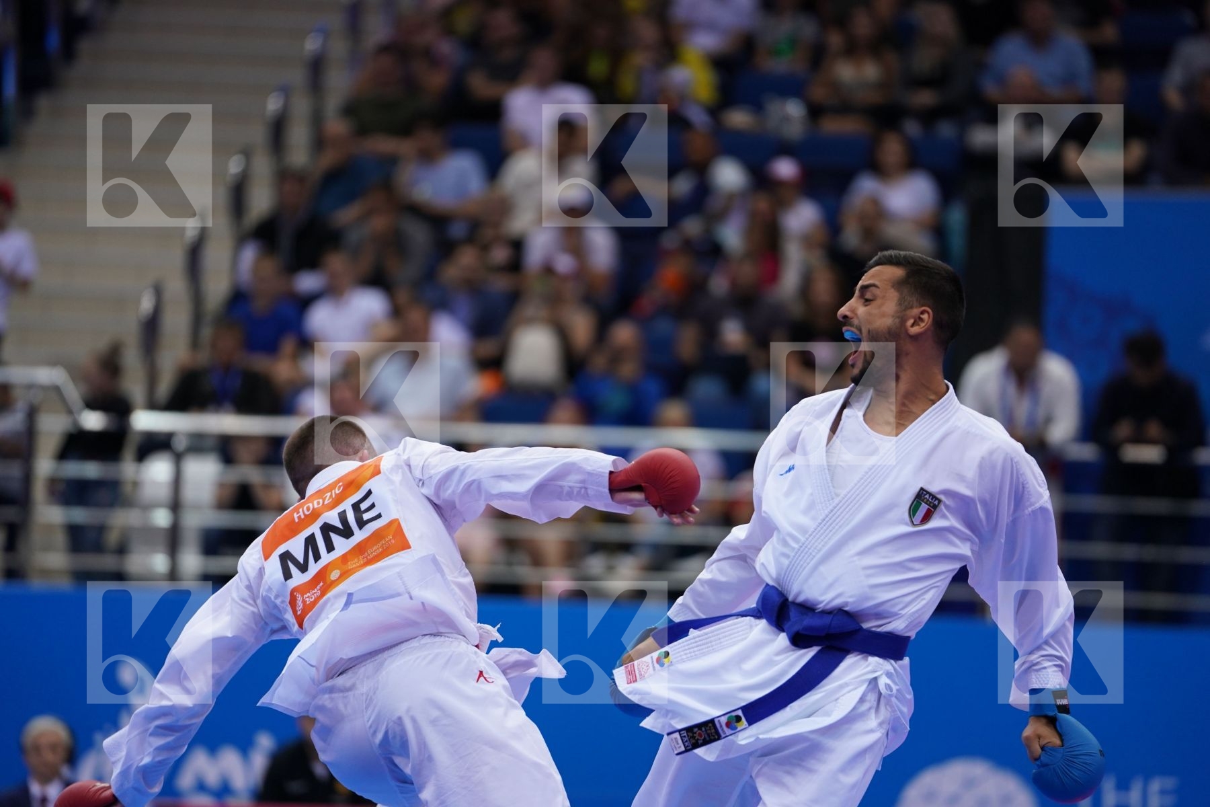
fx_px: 6722
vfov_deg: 6.9
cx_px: 605
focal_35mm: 200
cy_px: 404
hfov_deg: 10.3
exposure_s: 1/1000
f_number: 2.8
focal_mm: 200
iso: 1000
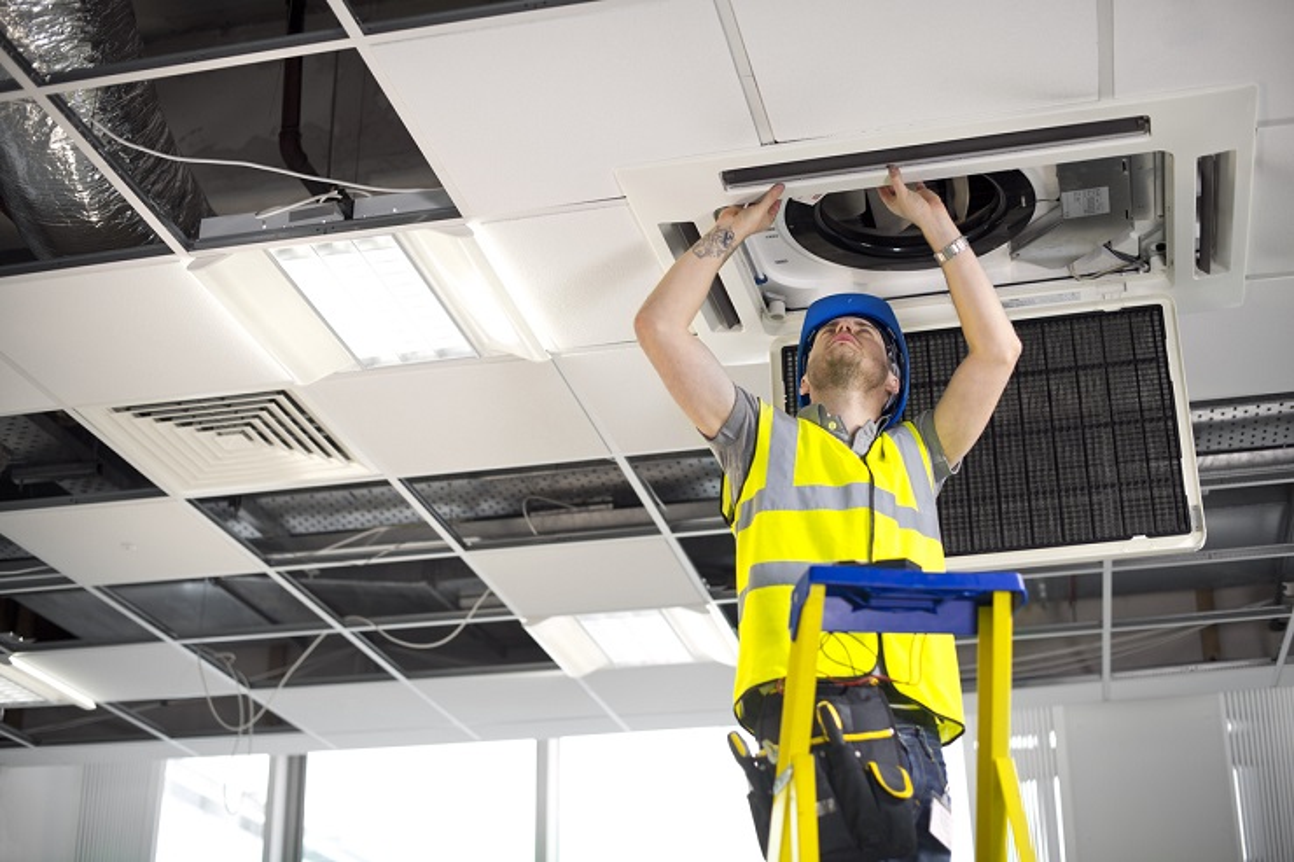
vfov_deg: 27.0
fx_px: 1797
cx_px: 647
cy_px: 431
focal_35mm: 50
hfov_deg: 39.6
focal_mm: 50
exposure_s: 1/80
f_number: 2.5
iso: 200
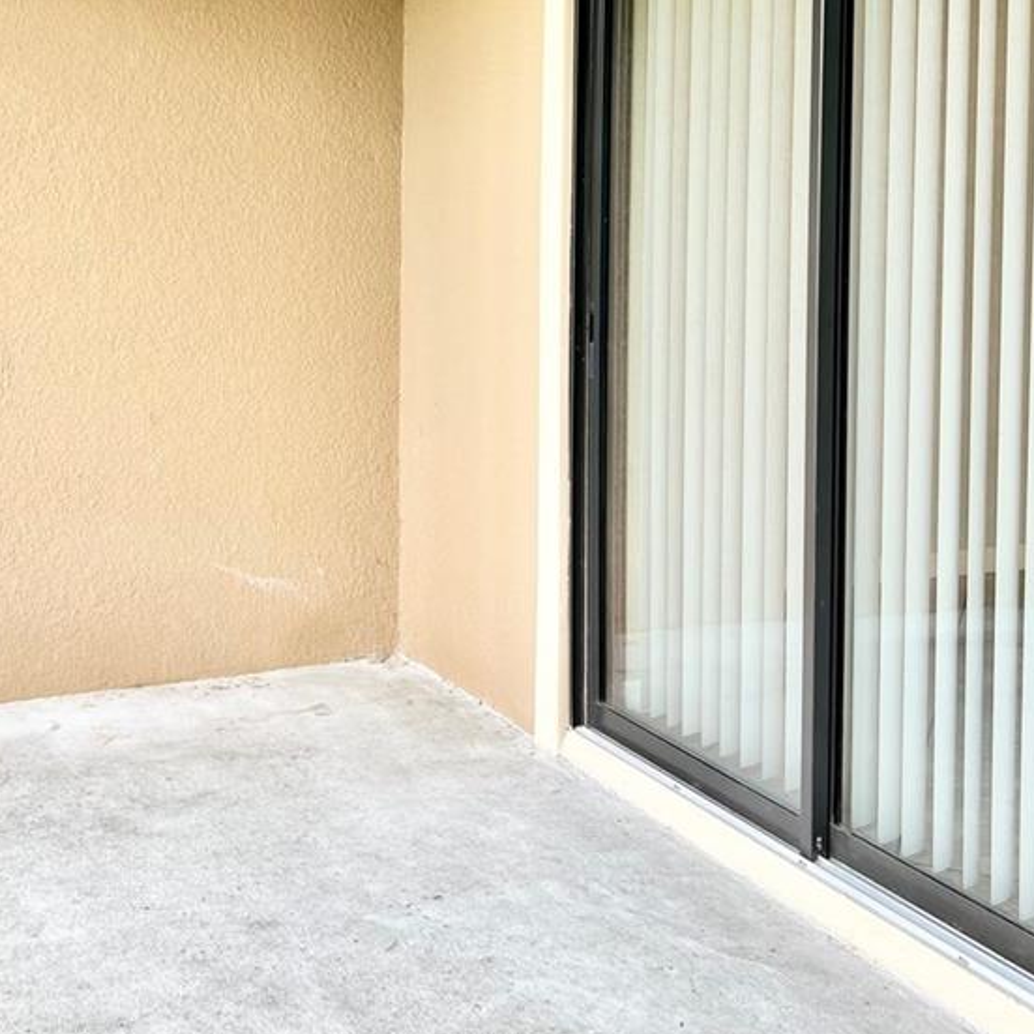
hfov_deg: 33.7
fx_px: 1690
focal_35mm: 50
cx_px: 348
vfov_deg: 33.2
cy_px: 223
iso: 50
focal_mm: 5.7
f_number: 1.5
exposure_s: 1/121
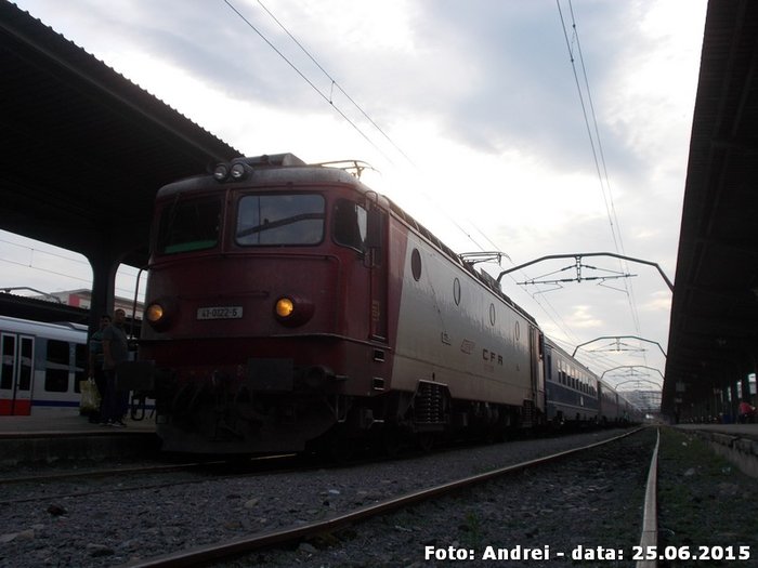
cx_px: 379
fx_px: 854
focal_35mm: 39
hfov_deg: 47.9
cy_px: 284
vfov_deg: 36.8
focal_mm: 6.9
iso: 80
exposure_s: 1/250
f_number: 3.9
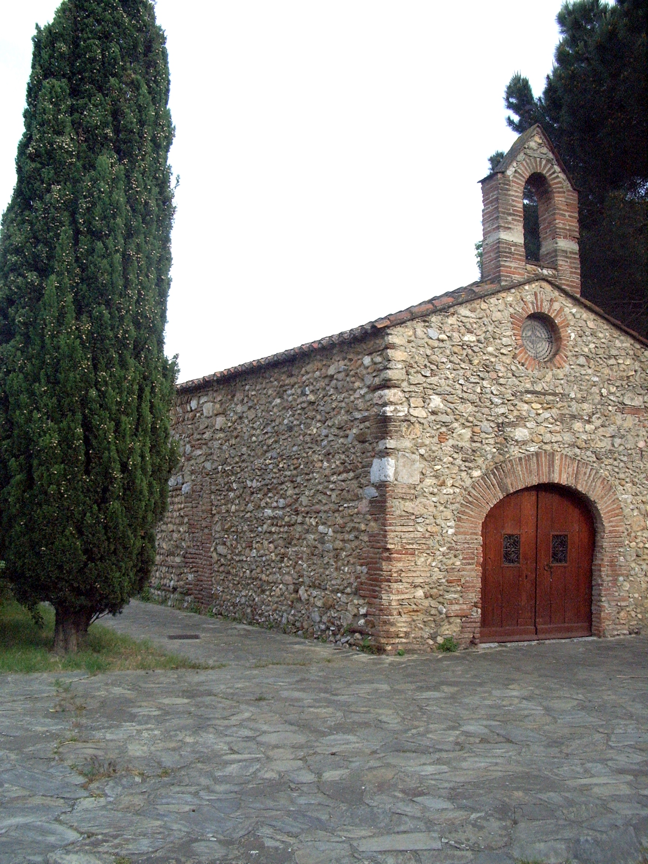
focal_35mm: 35
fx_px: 874
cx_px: 324
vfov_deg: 52.6
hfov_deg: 40.7
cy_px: 432
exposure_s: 1/640
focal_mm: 5.8
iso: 400
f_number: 4.3
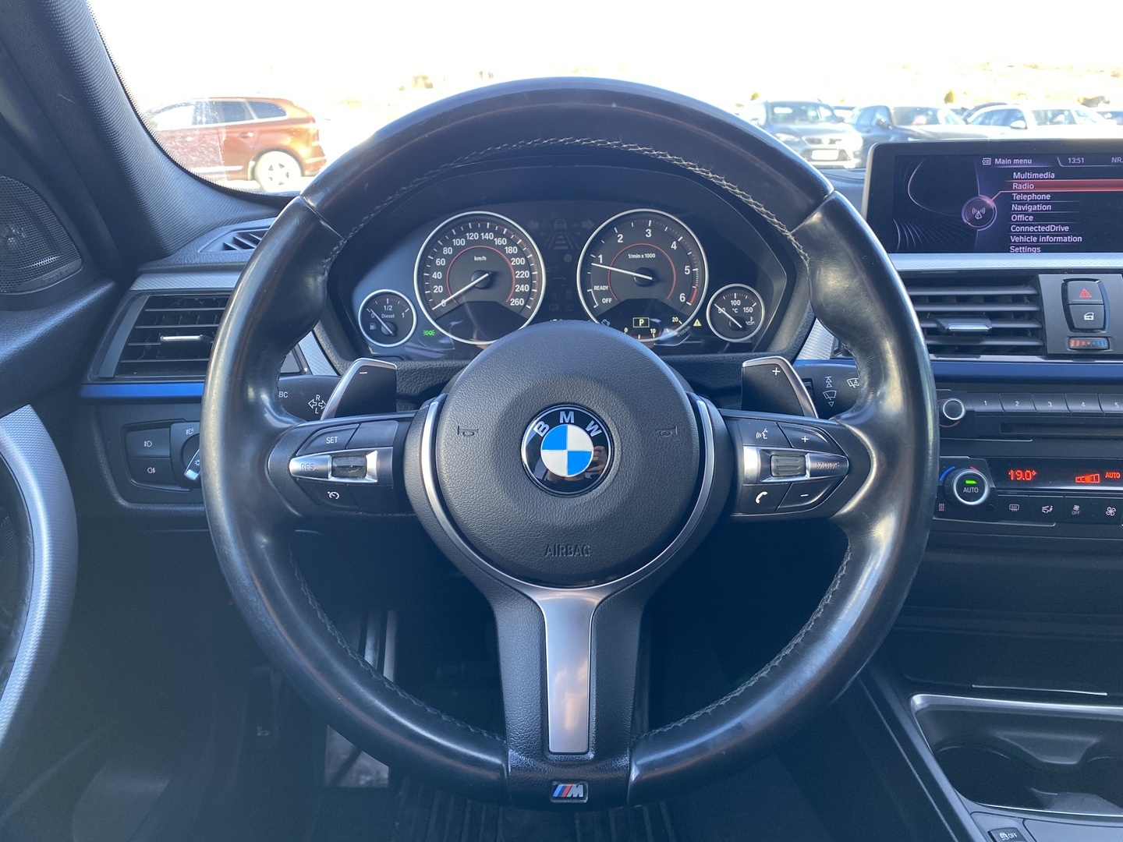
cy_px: 421
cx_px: 562
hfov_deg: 67.3
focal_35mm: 26
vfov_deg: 53.1
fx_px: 843
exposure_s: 1/108
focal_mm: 4.25
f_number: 1.8
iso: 125
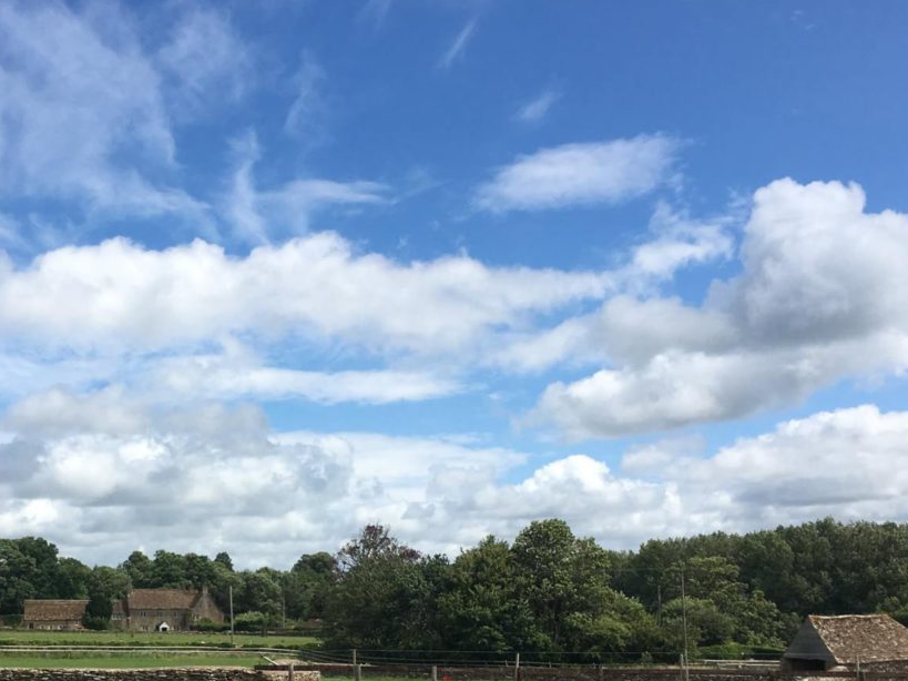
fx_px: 1338
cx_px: 258
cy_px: 518
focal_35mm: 51
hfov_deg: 36.8
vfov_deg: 28.1
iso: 25
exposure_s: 1/2481
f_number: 2.2
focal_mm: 4.15
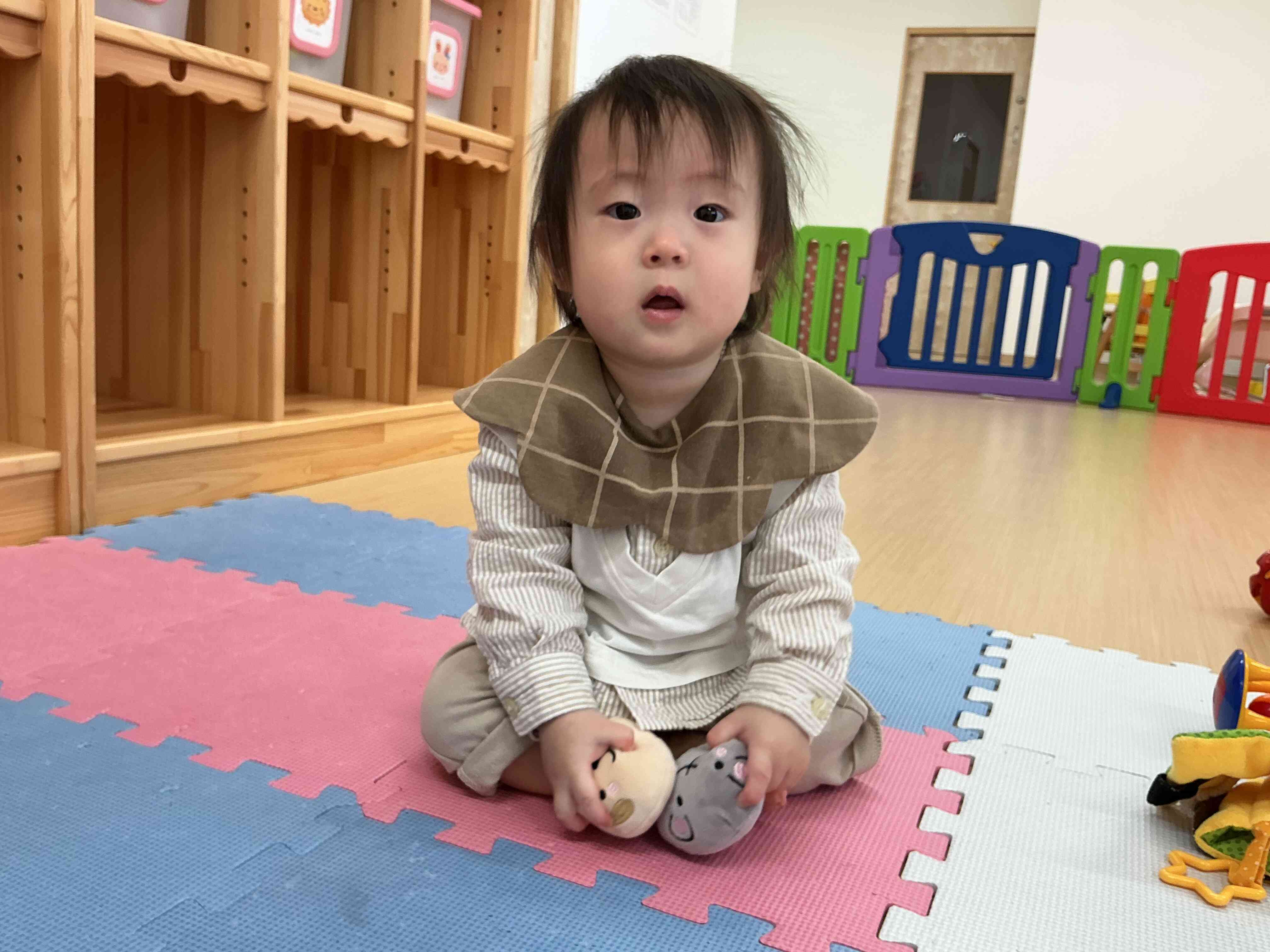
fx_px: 1064
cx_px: 635
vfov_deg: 48.2
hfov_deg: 61.7
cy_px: 476
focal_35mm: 29
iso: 32
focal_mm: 3
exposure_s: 1/60
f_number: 1.8
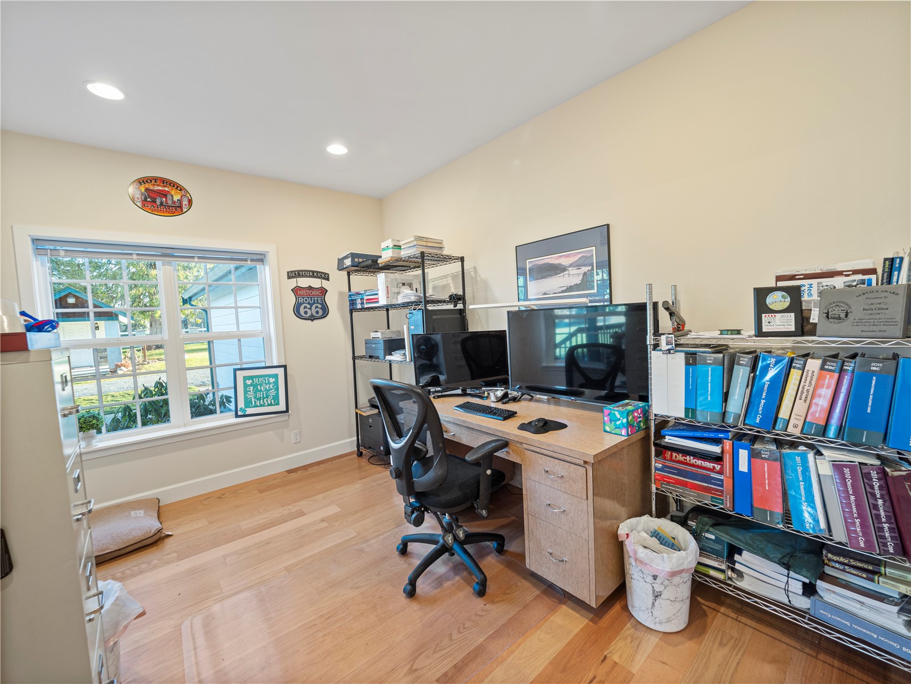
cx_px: 456
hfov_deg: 102.1
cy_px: 342
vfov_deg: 85.7
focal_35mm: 14
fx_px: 369
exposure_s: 1/3
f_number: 4
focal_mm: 7
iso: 100
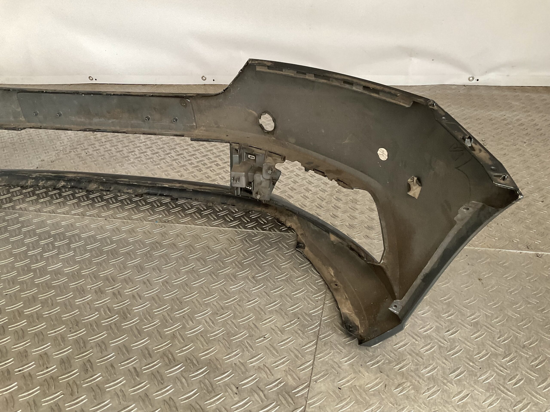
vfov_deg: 48.2
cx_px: 275
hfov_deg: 61.7
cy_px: 206
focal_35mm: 29
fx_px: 461
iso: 80
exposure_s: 1/60
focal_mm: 3
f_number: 1.8
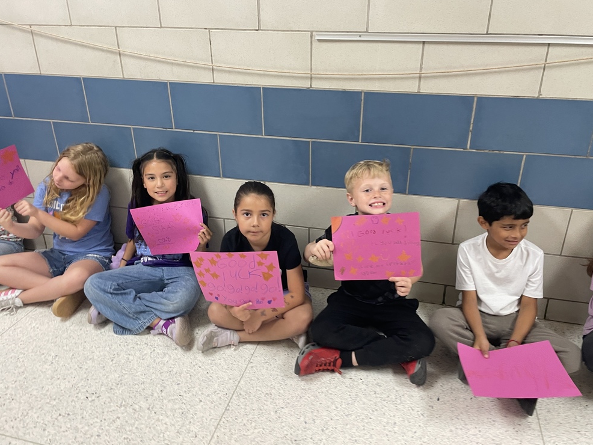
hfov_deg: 65.3
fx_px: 463
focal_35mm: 27
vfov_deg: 51.4
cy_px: 217
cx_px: 304
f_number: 1.6
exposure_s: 1/60
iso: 125
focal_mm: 4.2
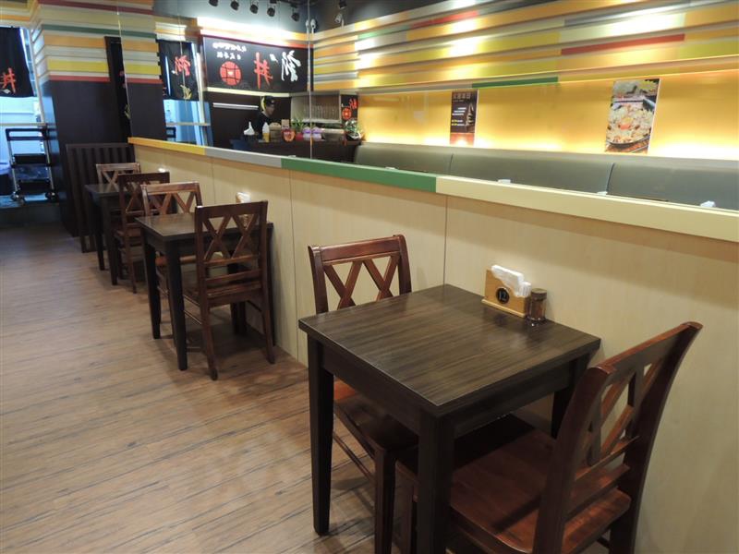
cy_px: 277
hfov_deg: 71.6
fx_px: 512
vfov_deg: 56.8
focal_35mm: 24
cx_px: 370
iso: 400
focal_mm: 4.3
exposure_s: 1/13
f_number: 2.8
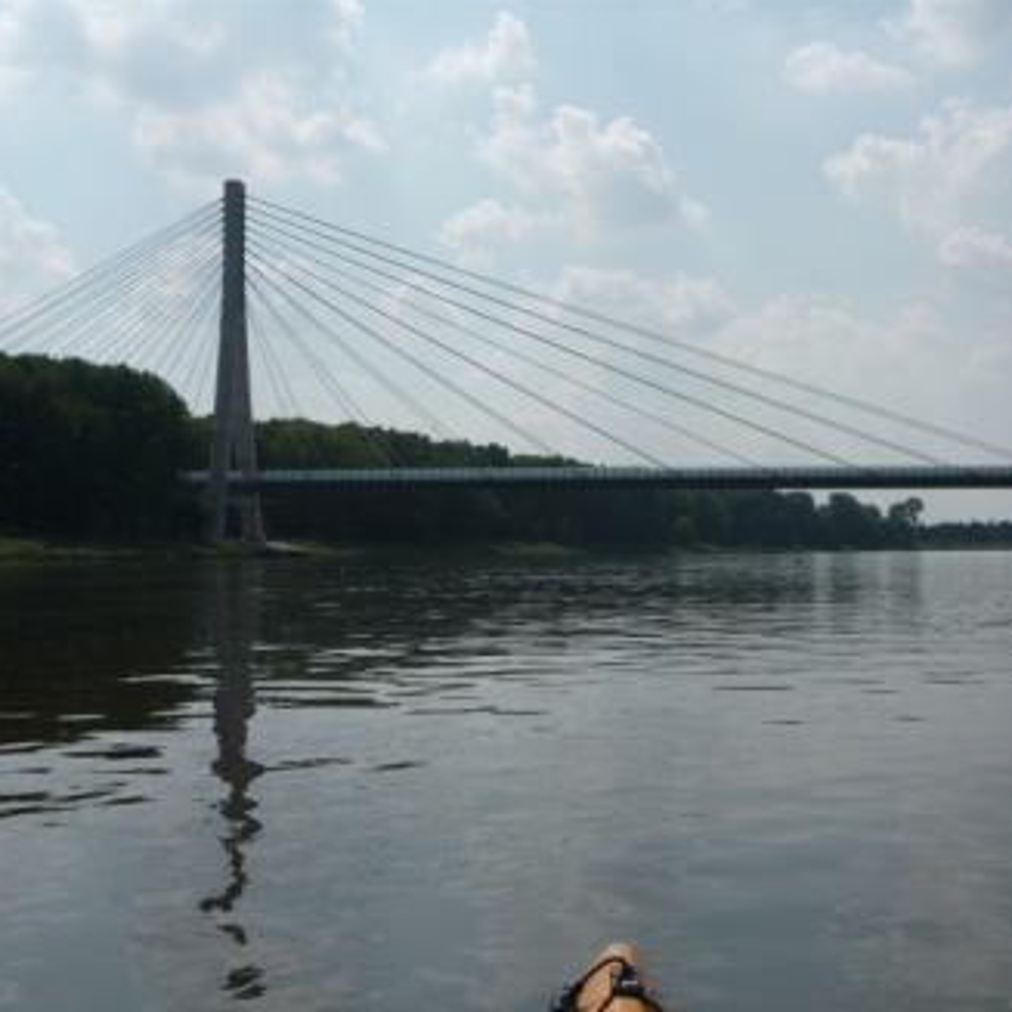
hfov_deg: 36.5
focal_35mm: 46
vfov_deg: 36.8
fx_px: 1521
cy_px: 517
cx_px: 662
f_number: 9
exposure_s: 1/640
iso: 100
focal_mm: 6.2
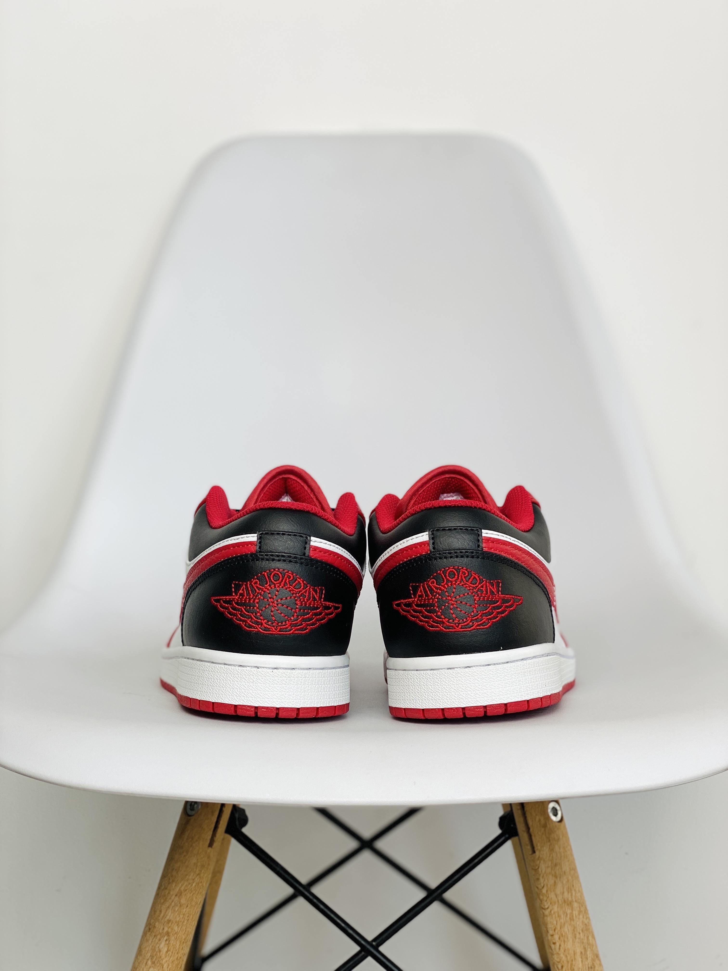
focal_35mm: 52
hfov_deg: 28.0
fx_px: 1458
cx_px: 364
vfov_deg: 36.8
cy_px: 486
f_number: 2
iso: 20
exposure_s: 1/100
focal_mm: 6
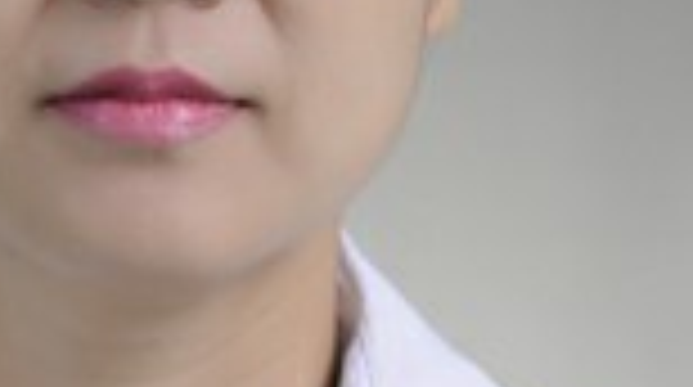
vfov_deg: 3.1
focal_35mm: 392
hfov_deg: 5.5
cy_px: 164
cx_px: 144
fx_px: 7182
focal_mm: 85
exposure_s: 1/125
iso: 160
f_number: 5.6
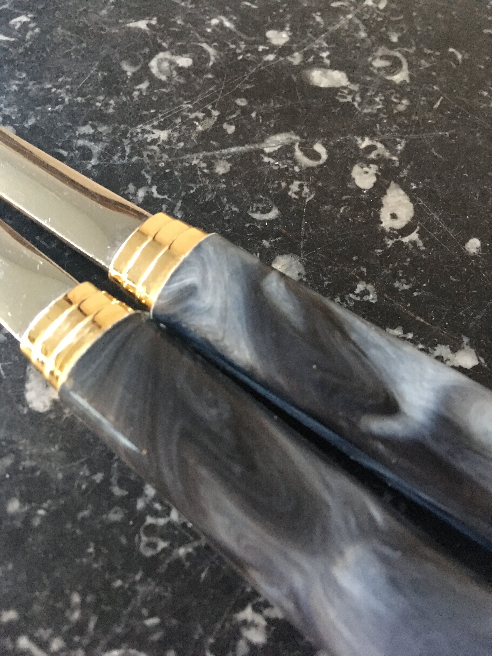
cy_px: 328
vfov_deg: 61.7
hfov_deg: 48.2
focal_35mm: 29
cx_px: 246
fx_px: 550
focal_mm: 4.15
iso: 320
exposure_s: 1/17
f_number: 2.2
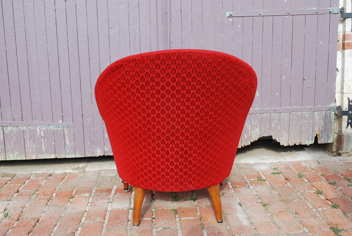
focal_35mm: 39
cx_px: 176
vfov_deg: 34.3
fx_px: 382
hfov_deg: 49.5
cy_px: 118
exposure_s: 1/125
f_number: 5.6
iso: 100
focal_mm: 26
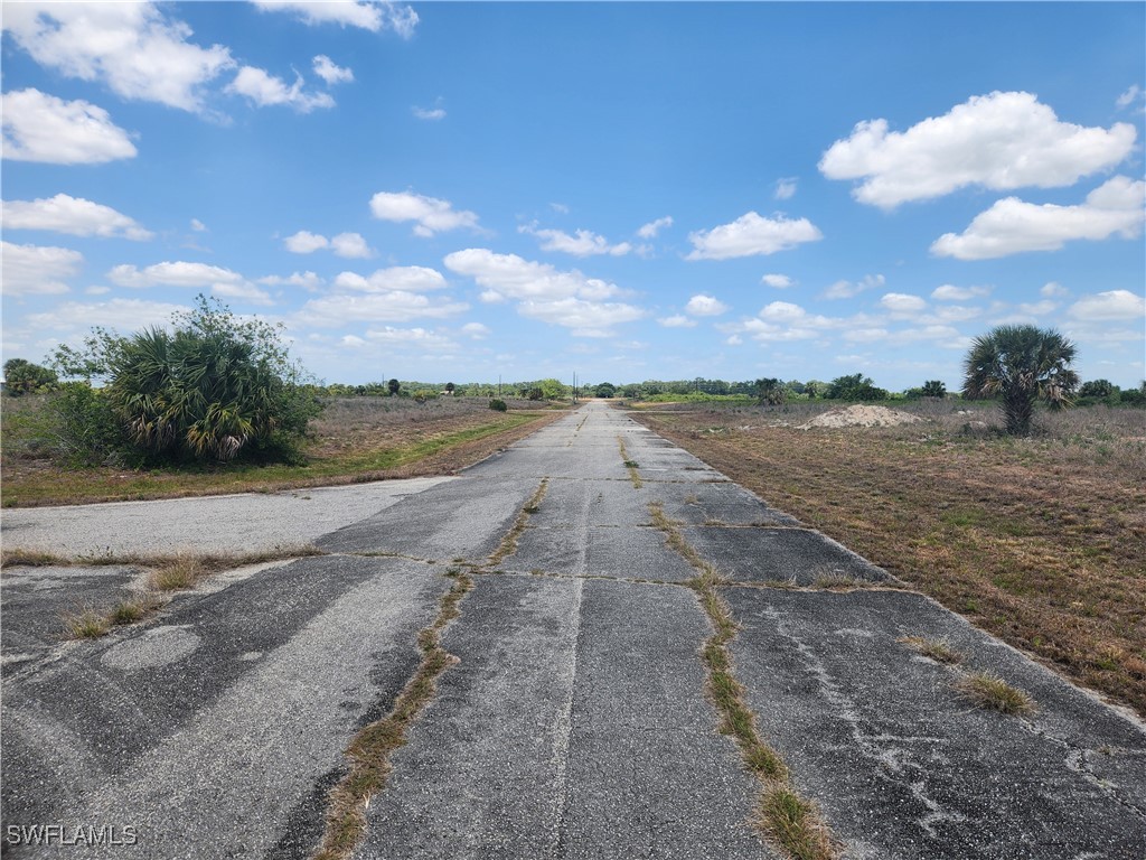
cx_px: 573
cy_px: 430
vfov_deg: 58.9
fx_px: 761
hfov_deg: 73.9
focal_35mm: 23
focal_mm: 5.4
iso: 20
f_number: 1.8
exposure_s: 1/1441
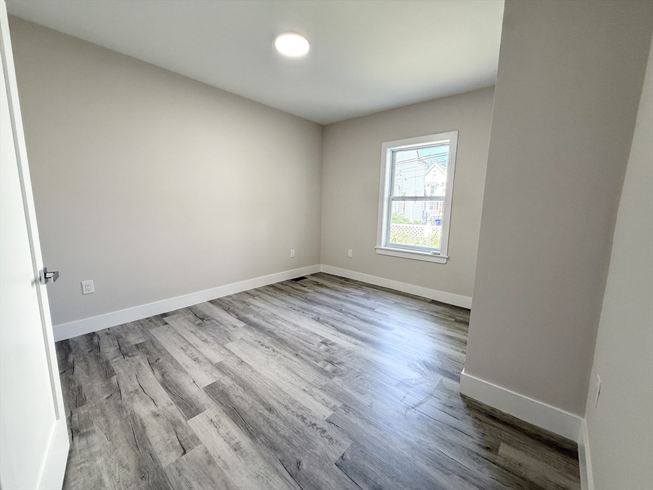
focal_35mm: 14
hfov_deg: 102.1
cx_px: 326
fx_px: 264
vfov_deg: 85.7
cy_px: 245
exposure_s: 1/120
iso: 125
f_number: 2.2
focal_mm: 2.22
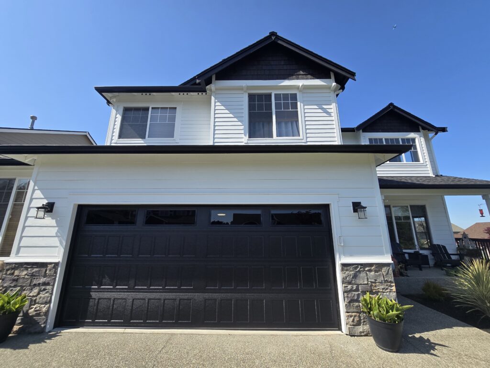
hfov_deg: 106.2
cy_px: 184
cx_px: 245
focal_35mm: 13
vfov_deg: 89.9
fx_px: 184
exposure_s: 1/2000
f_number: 2.2
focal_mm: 2.2
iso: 64
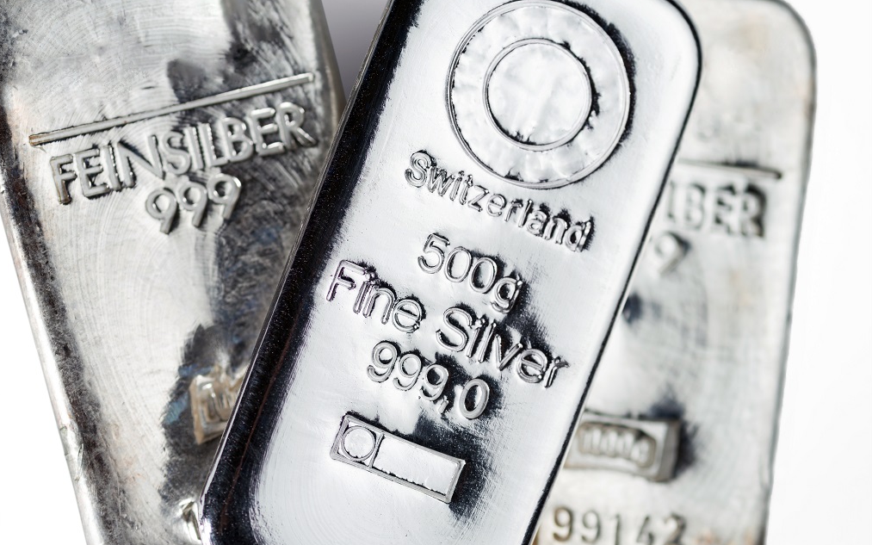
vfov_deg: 12.7
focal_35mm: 103
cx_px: 435
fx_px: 2448
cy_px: 283
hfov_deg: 20.2
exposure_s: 1/200
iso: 100
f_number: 5.6
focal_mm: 100
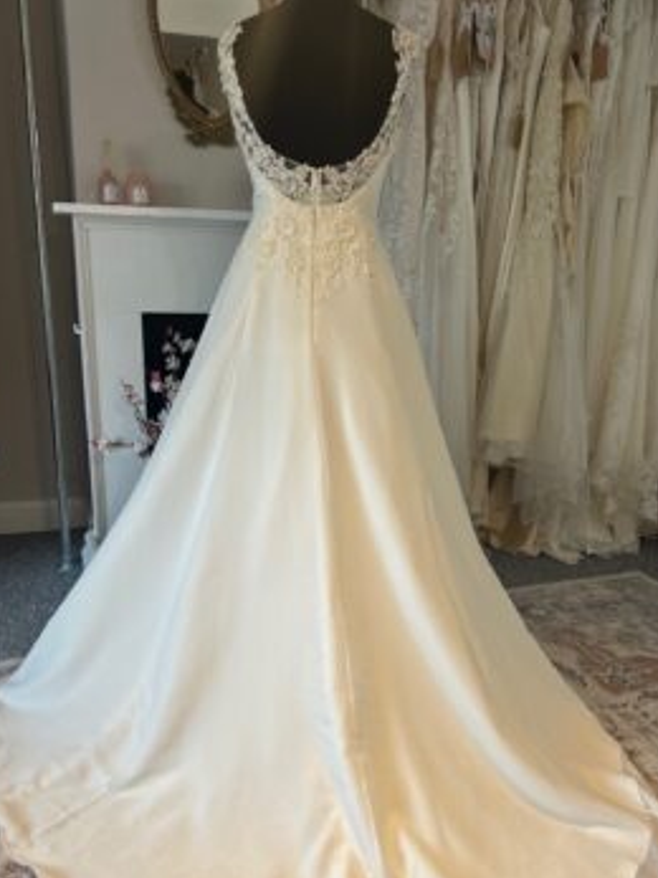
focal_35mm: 32
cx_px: 334
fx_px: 812
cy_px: 535
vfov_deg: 56.3
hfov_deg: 44.1
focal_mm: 5.7
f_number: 1.5
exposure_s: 1/186
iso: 40
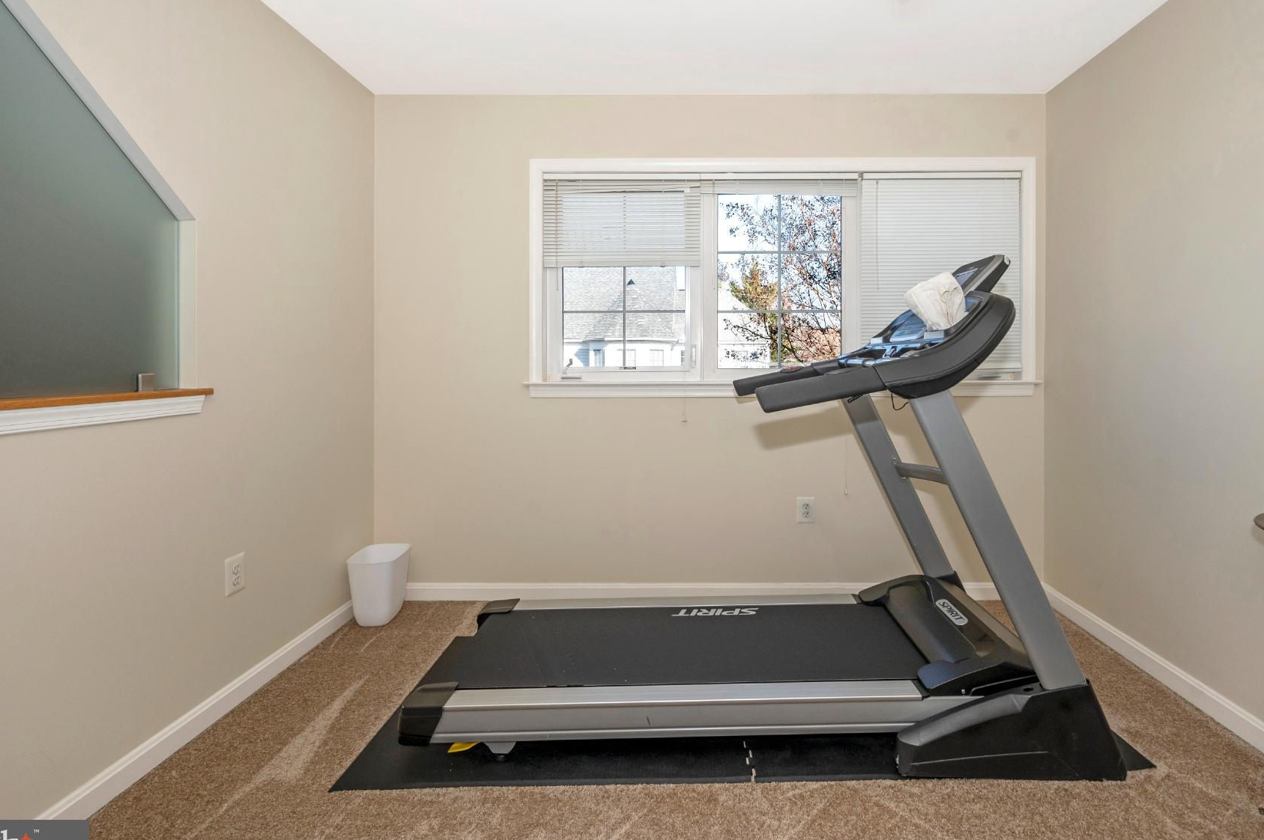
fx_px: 596
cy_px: 364
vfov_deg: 70.0
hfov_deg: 93.1
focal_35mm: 17
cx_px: 691
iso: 400
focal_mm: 14
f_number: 8
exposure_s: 1/200
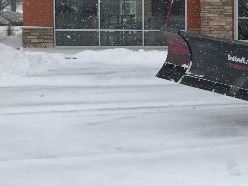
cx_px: 364
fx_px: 652
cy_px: 57
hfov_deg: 19.1
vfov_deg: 16.2
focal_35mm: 91
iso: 20
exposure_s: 1/384
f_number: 1.8
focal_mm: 3.99
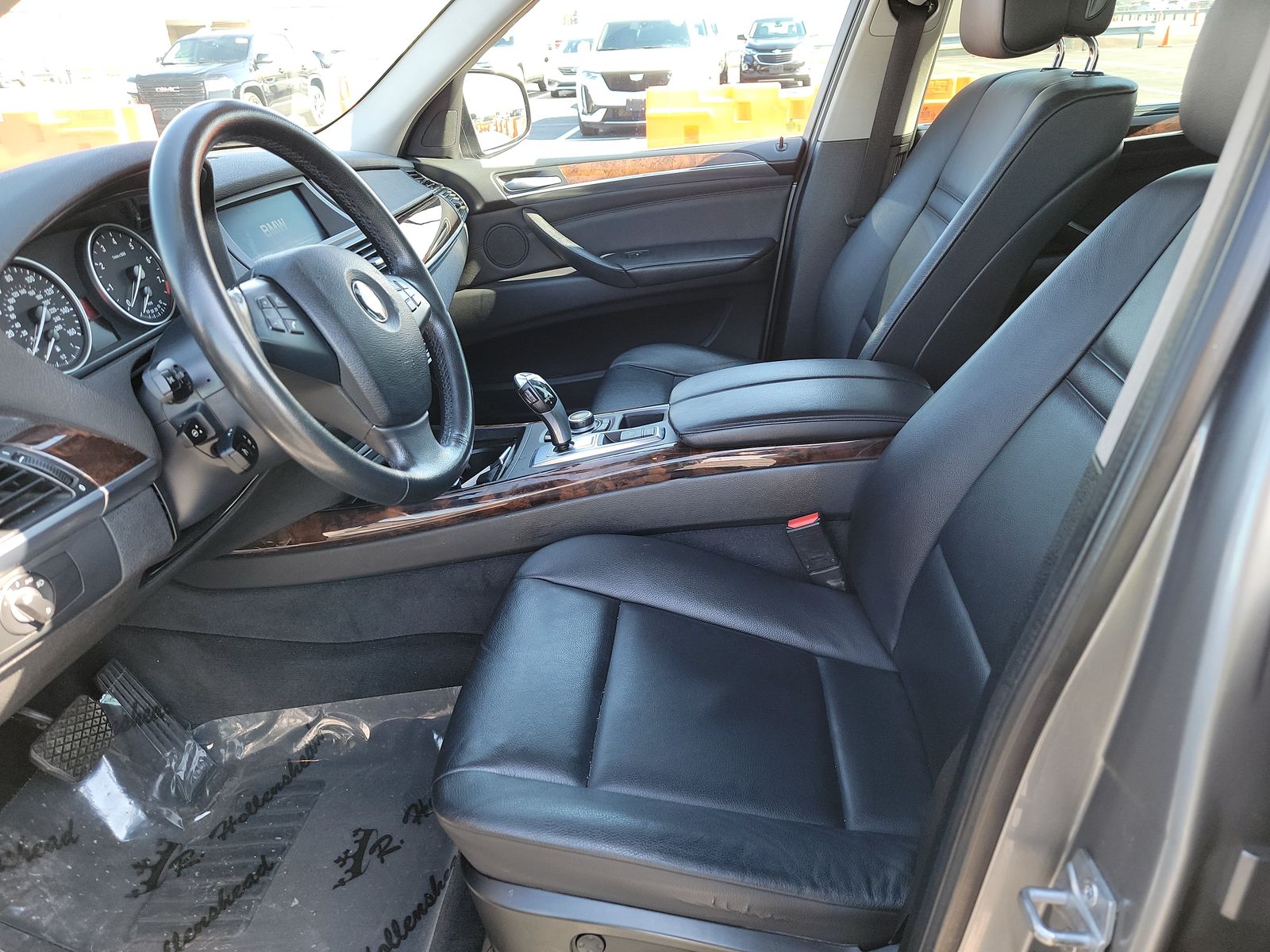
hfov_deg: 71.6
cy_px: 476
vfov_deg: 56.8
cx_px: 635
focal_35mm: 24
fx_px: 881
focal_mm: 6.7
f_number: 1.8
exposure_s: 1/59
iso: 98
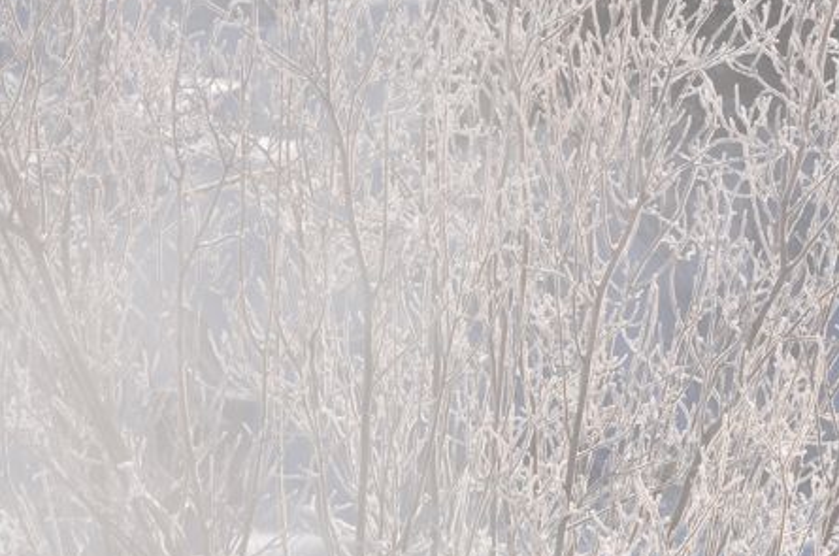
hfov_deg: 5.3
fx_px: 9003
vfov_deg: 3.5
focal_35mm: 387
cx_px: 388
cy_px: 77
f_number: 11
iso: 250
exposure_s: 1/500
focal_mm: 112
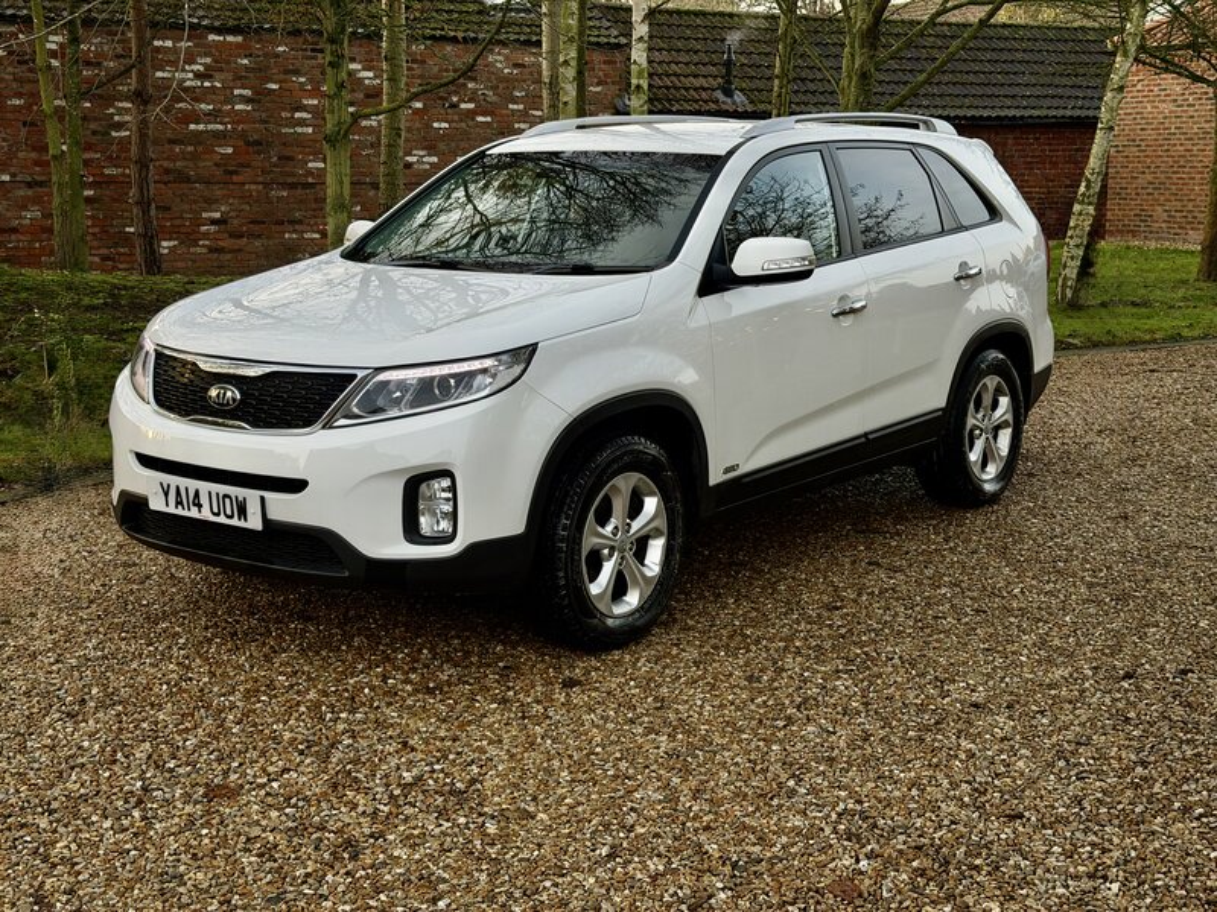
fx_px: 1688
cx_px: 608
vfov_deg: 30.3
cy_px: 456
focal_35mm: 48
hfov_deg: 39.7
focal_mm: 6.76
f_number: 1.78
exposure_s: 1/652
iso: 64
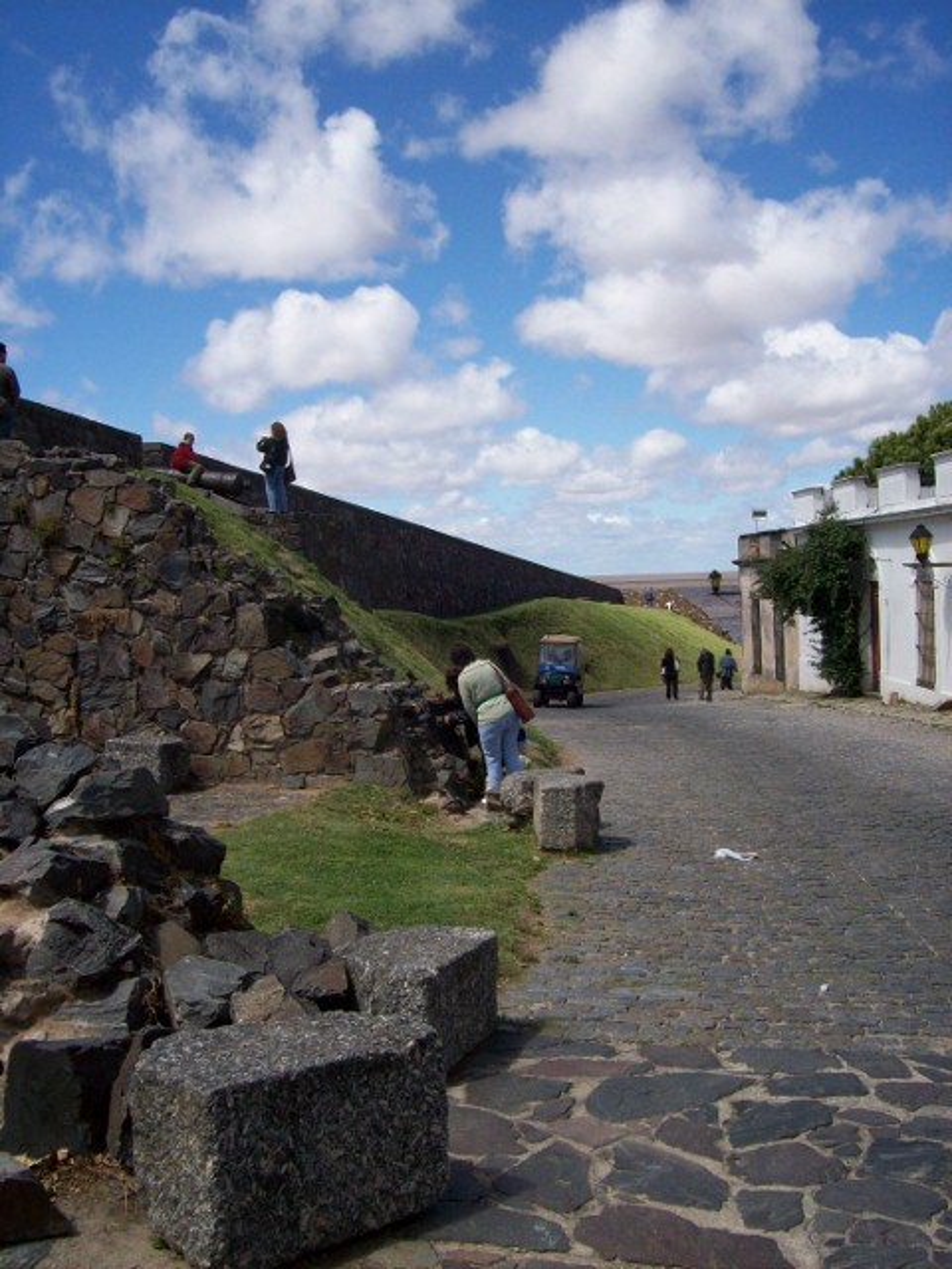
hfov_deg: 39.7
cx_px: 476
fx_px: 1320
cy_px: 634
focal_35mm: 36
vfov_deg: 51.4
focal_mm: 6
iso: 80
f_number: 4.8
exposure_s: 1/839
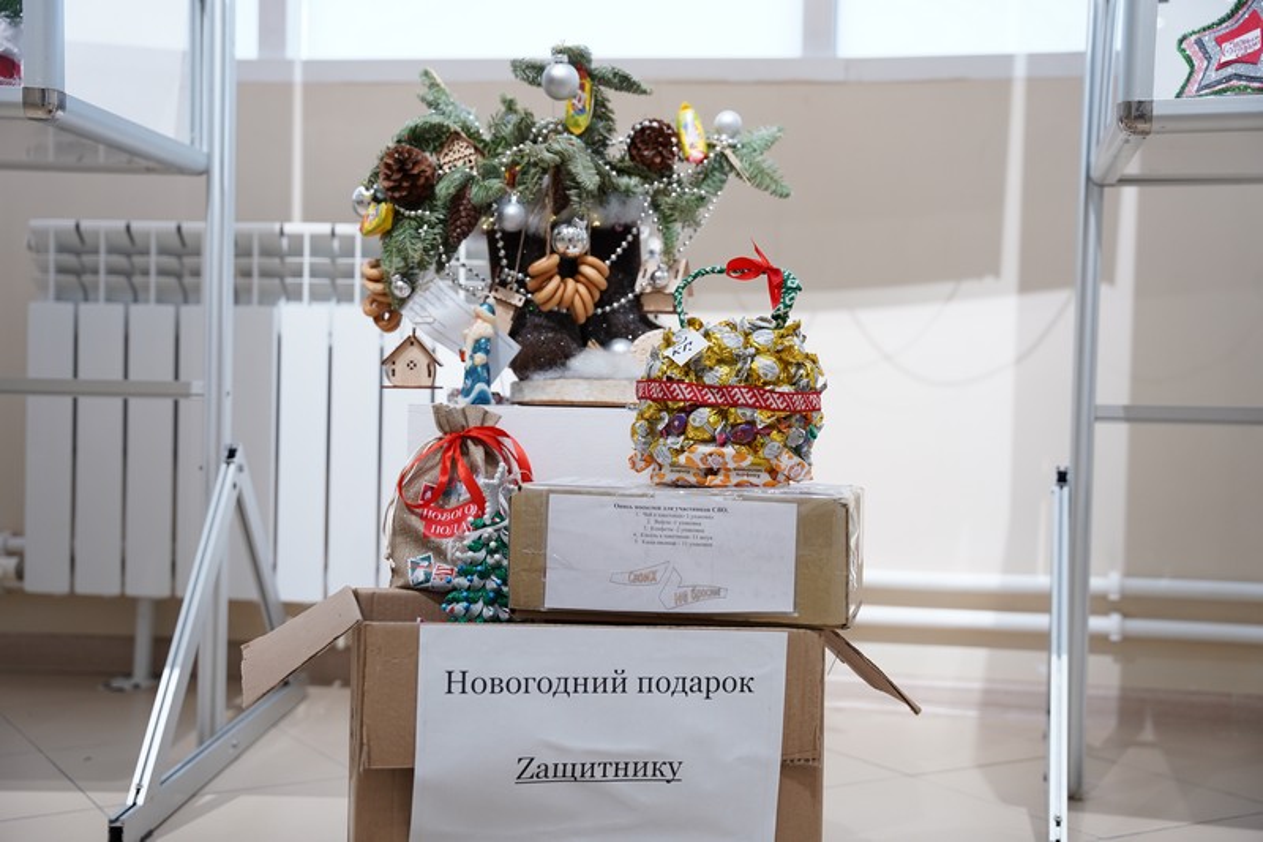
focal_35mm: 44
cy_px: 421
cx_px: 632
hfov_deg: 44.2
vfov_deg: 30.3
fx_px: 1554
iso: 1000
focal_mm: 44.3
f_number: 3.5
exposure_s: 1/125
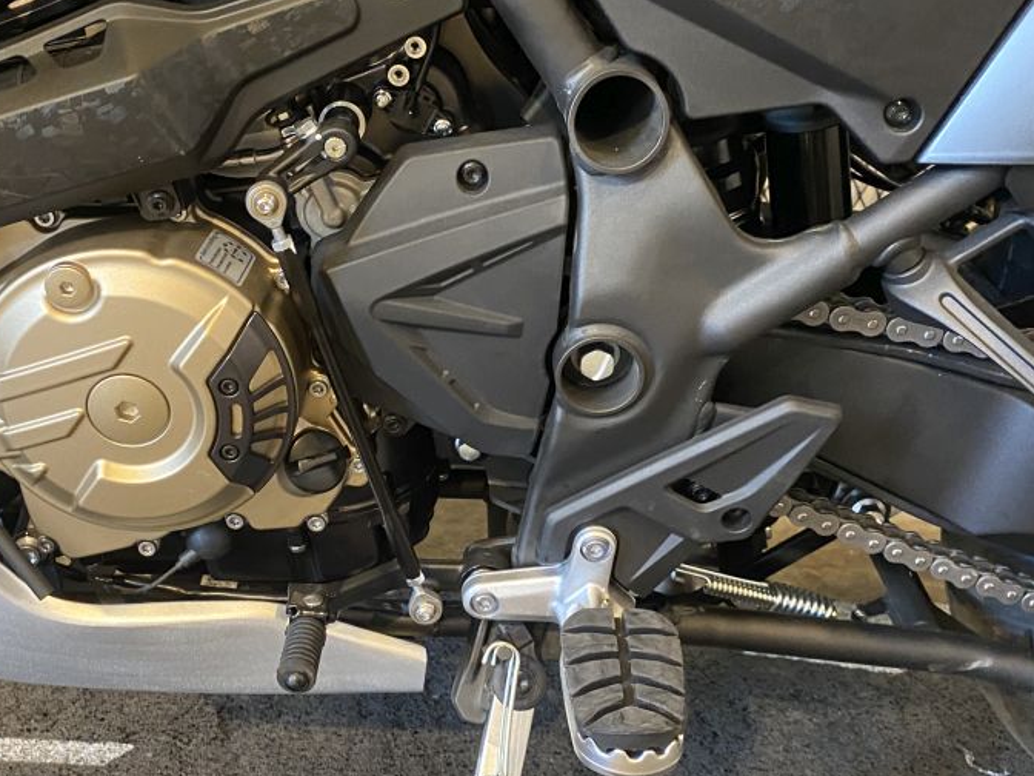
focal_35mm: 41
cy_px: 336
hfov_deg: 45.7
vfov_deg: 35.1
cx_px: 449
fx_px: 1225
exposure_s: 1/25
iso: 500
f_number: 1.8
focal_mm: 4.25
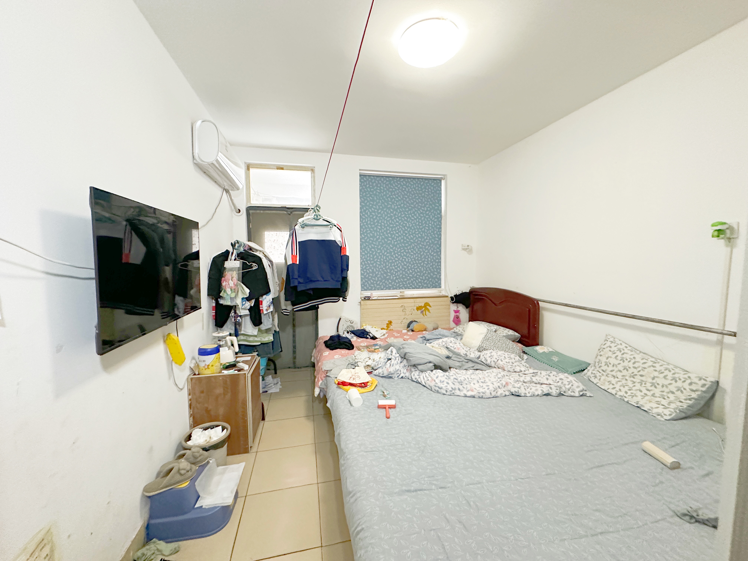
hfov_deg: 102.1
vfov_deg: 85.7
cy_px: 280
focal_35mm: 14
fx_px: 303
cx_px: 374
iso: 500
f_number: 2.2
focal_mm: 2.22
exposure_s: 1/50
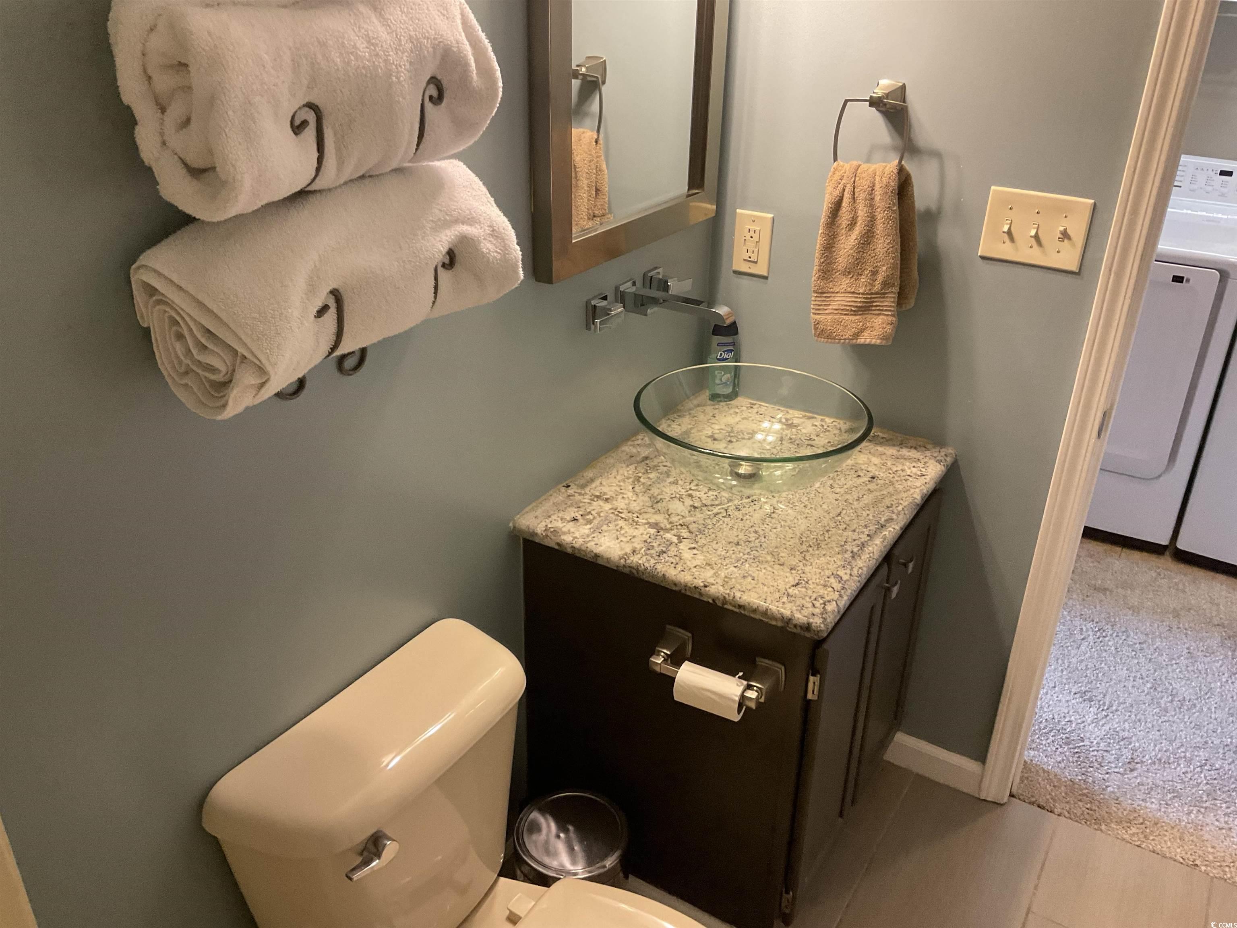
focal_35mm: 29
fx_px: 1036
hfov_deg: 61.7
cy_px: 464
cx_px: 618
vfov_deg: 48.2
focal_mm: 3
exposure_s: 1/60
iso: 160
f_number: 1.8
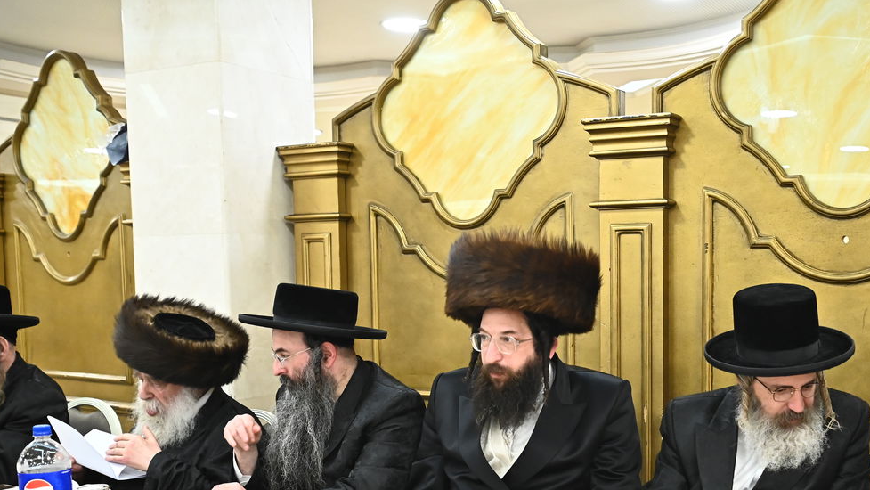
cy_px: 377
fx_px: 1108
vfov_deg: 24.6
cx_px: 587
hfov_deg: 42.3
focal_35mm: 48
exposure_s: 1/160
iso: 3200
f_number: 4
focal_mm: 32
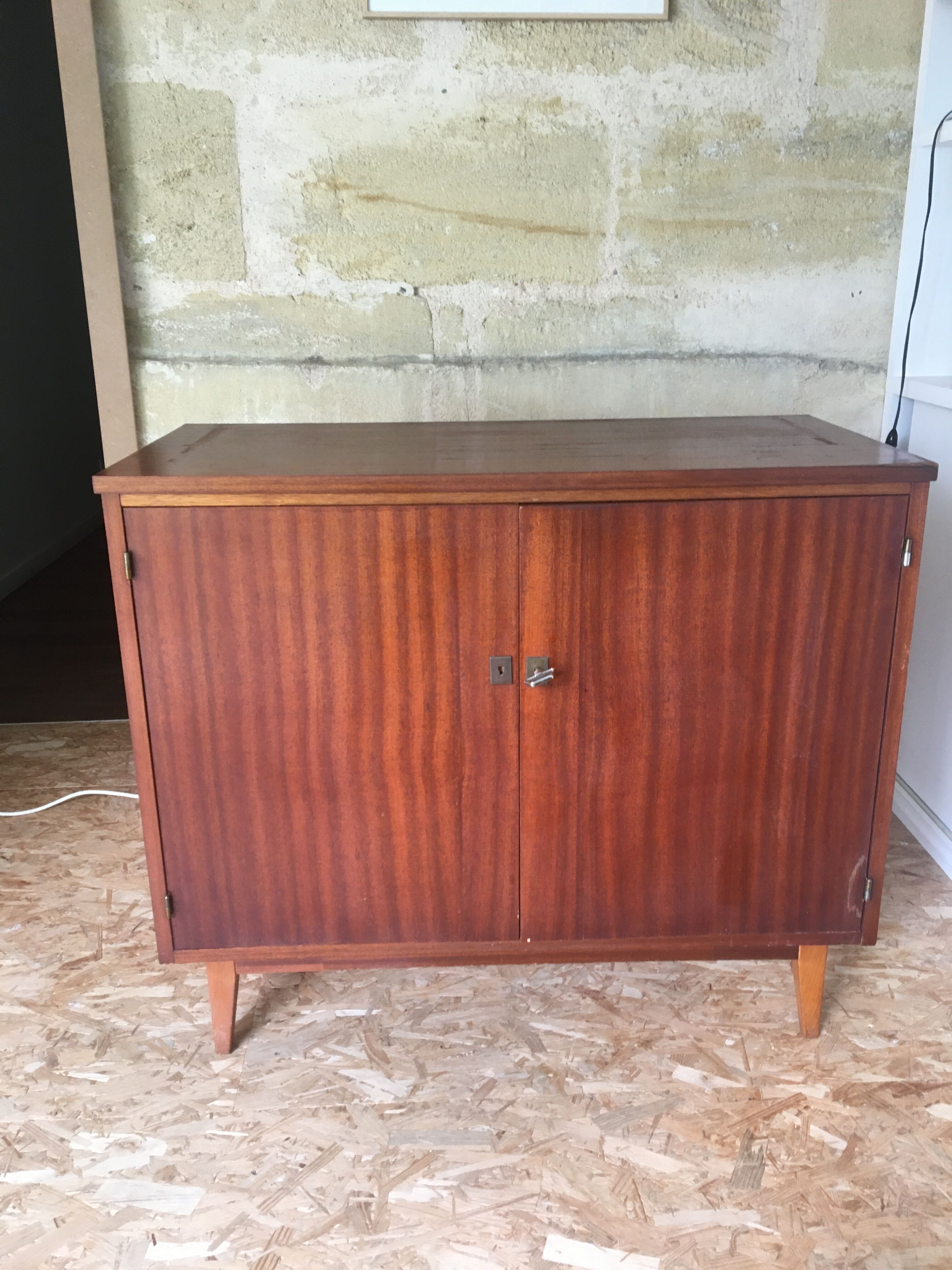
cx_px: 476
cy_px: 635
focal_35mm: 29
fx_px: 1063
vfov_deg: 61.7
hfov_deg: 48.2
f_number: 2.2
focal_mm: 4.15
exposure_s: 1/33
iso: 125
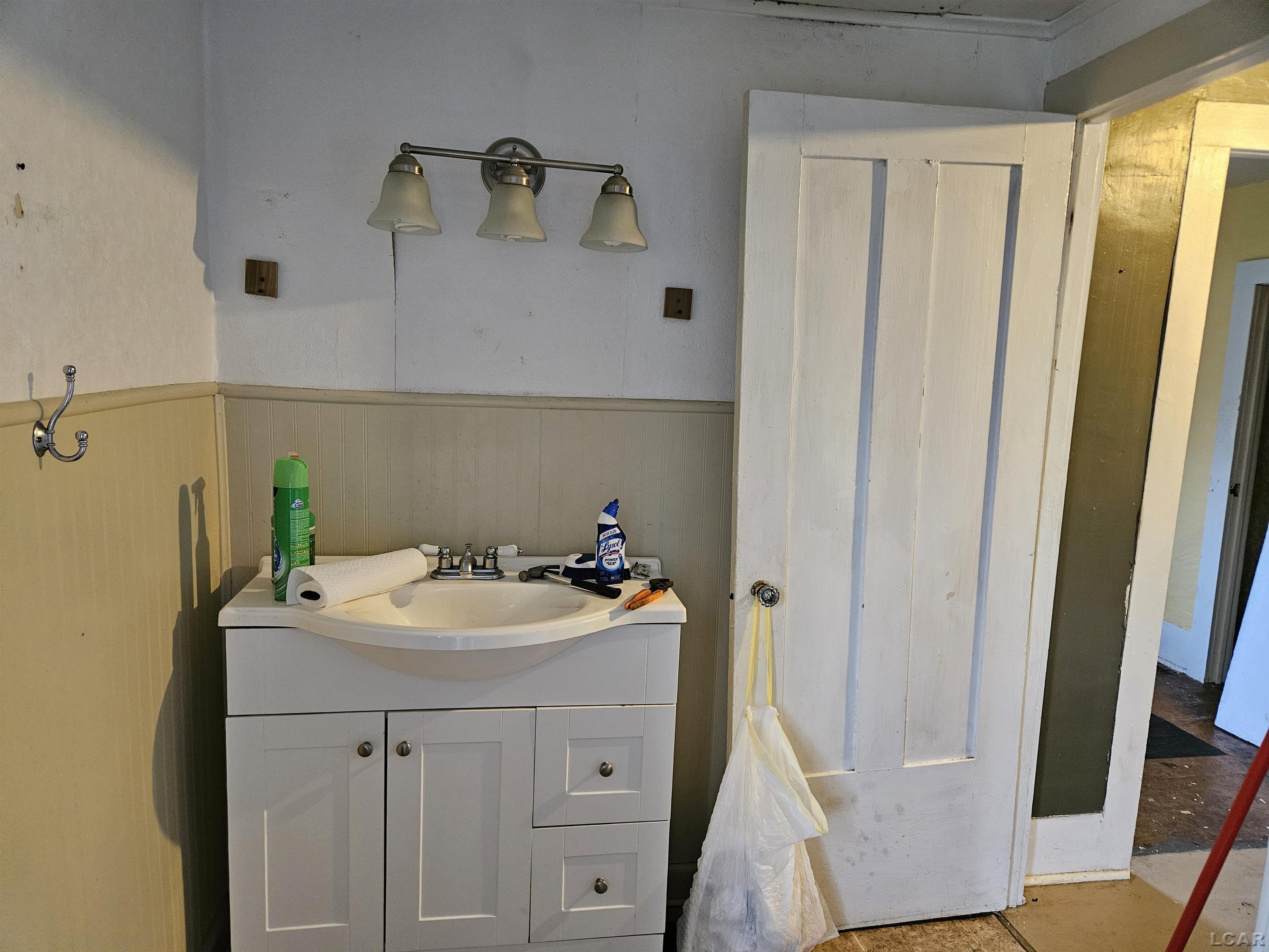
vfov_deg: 58.9
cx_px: 634
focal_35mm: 23
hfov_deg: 73.9
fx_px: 843
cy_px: 476
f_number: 1.8
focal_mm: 5.4
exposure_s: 1/60
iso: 640
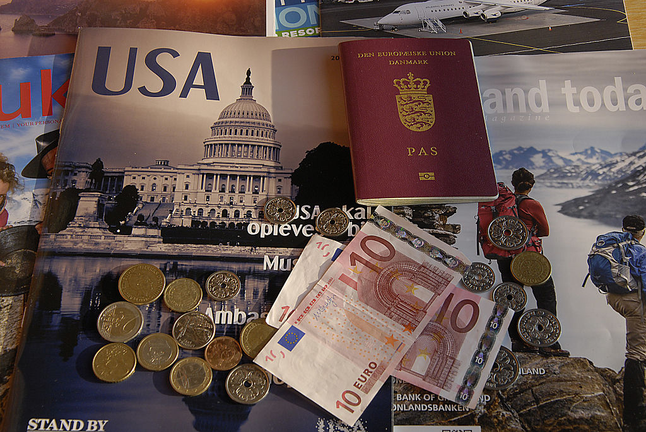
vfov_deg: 20.2
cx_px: 323
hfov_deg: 29.8
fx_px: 1212
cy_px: 216
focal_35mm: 68
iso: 320
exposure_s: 1/250
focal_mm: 45
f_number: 8
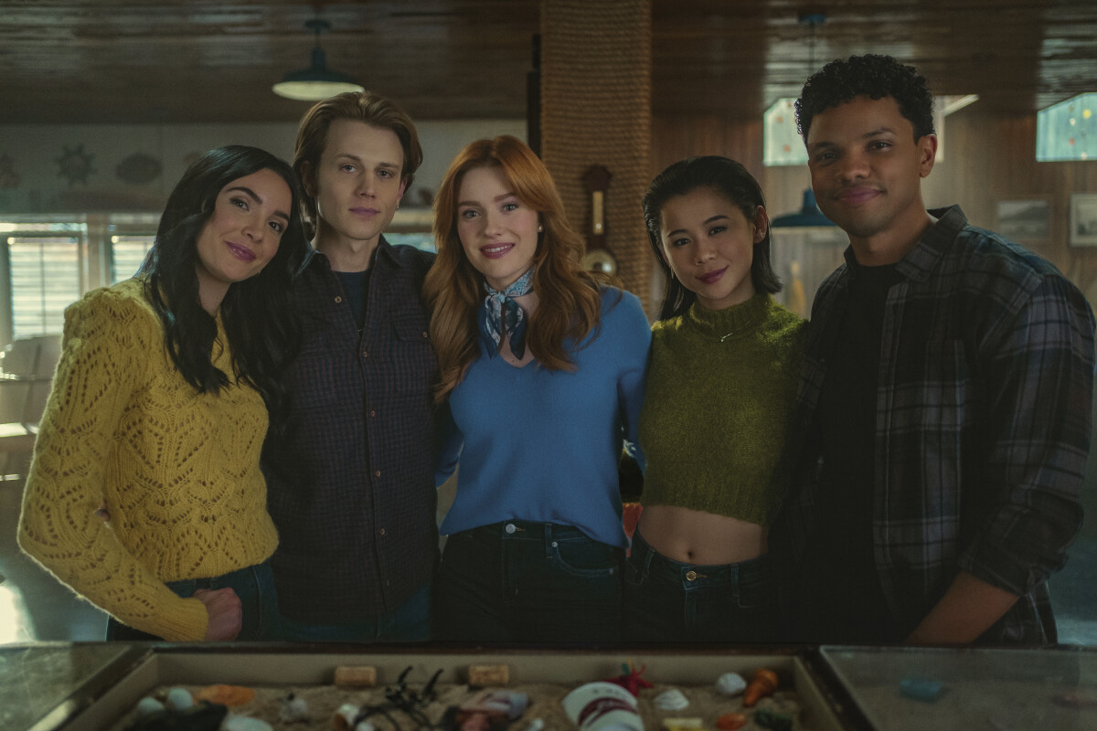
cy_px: 366
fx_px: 1066
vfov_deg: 37.9
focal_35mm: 35
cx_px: 548
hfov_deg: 54.4
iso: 2500
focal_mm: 35
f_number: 2
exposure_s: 1/250
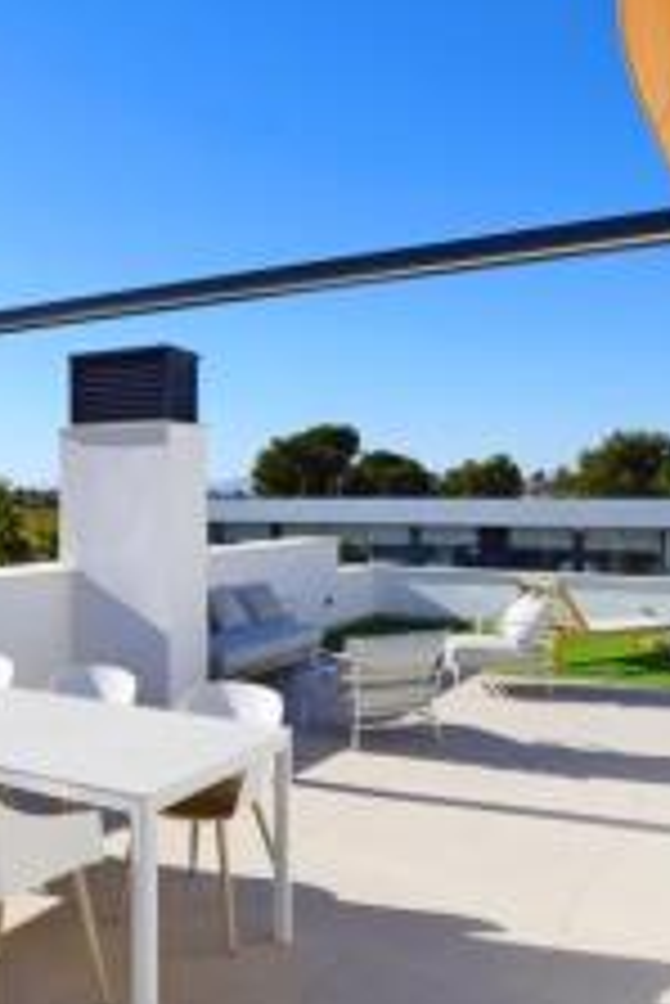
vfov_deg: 58.7
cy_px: 525
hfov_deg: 40.2
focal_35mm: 32
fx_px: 892
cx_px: 184
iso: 200
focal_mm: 10
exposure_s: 1/500
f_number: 11
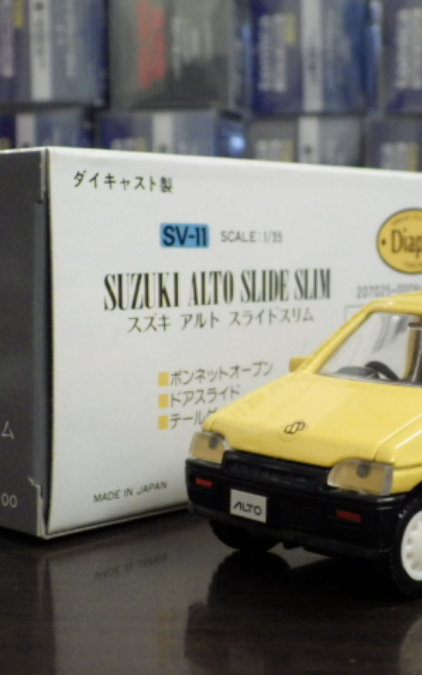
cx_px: 278
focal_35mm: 71
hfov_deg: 18.3
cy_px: 338
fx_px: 1306
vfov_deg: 29.0
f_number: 3.8
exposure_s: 1/60
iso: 640
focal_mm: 9
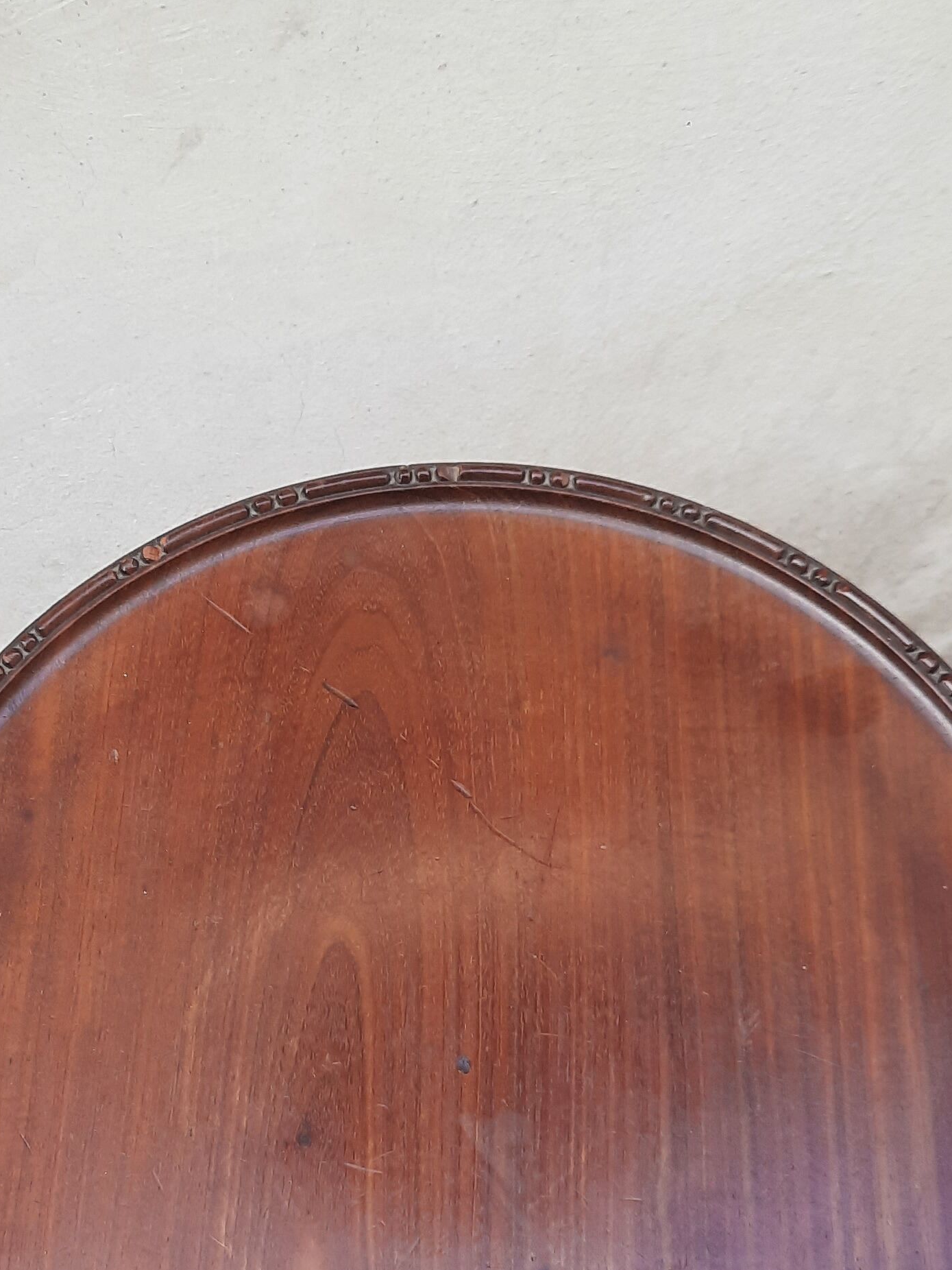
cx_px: 341
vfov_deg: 35.4
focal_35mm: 54
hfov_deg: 26.9
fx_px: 1980
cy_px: 787
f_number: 2
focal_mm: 4.6
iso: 32
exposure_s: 1/119
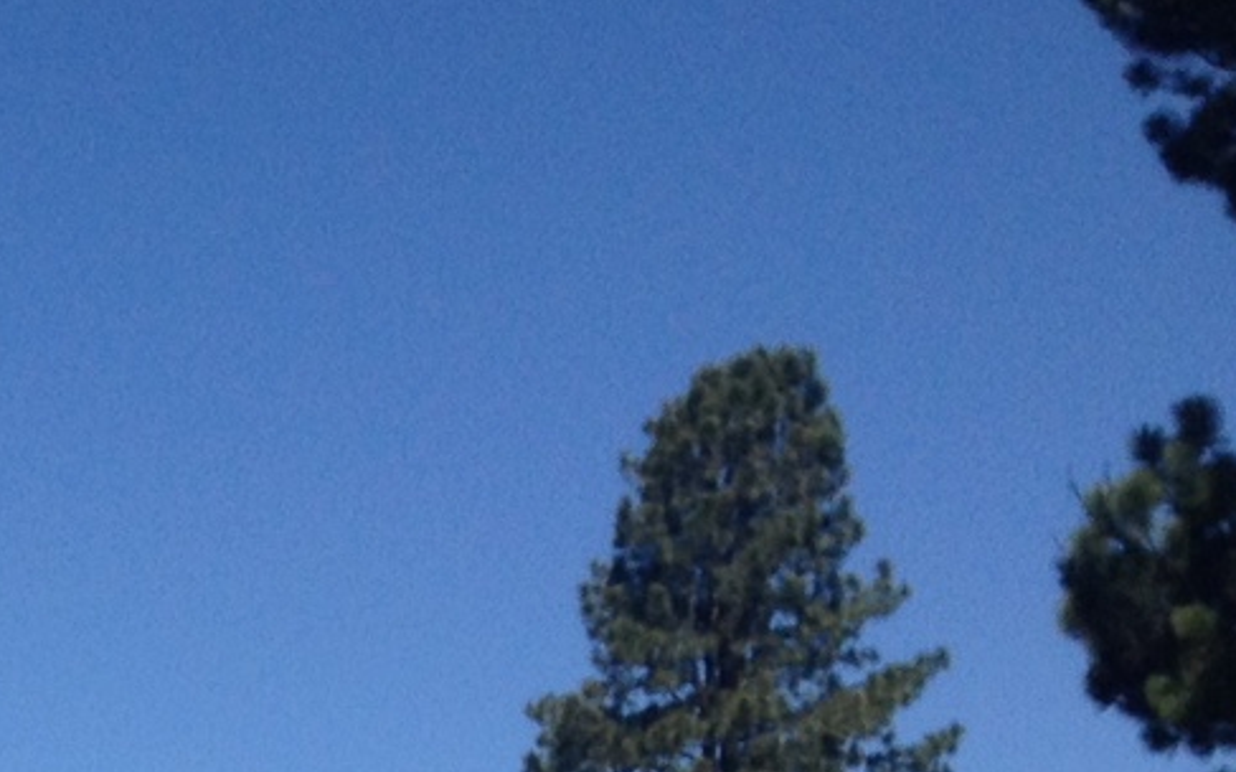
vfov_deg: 7.8
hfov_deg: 12.3
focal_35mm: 156
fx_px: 5253
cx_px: -1003
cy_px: 1839
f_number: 2.4
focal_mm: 4.28
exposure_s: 1/1672
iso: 50
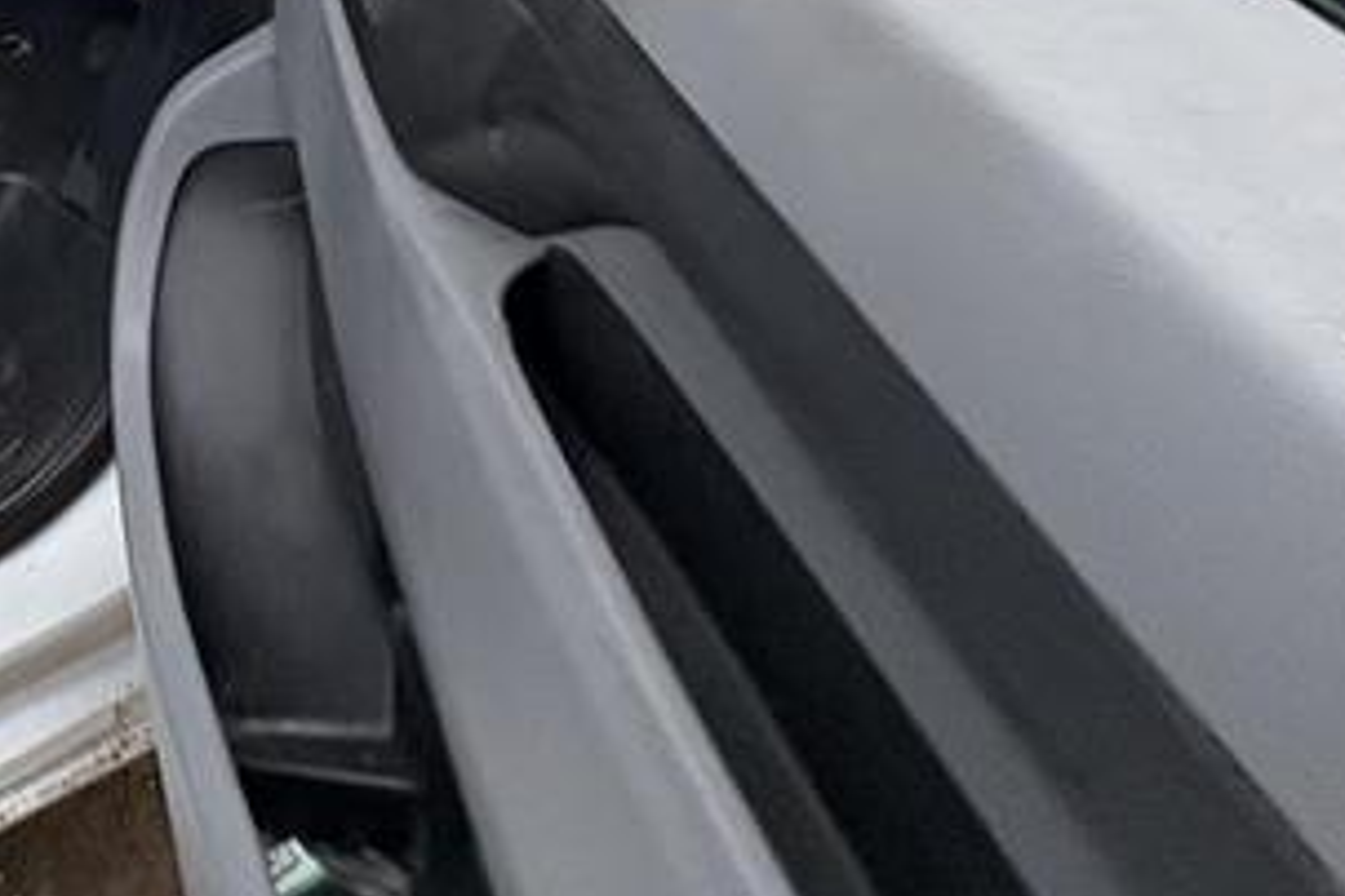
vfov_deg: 23.9
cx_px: -364
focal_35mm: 43
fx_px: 1606
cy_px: -488
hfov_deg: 34.0
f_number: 2.2
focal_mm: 2.22
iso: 80
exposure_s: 1/99
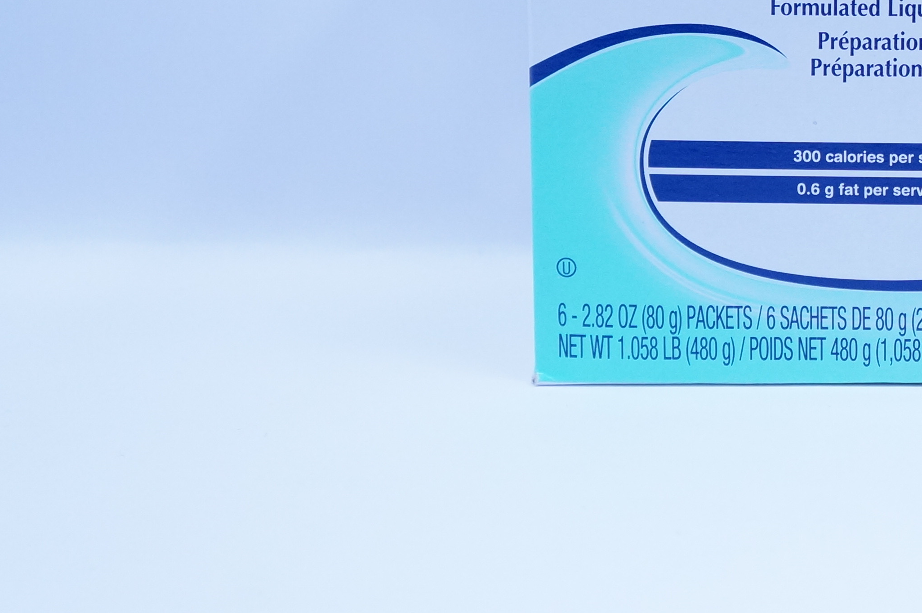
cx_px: 979
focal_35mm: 104
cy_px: 70
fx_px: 2666
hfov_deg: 18.9
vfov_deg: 13.0
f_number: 4
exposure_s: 1/320
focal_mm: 29
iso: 800
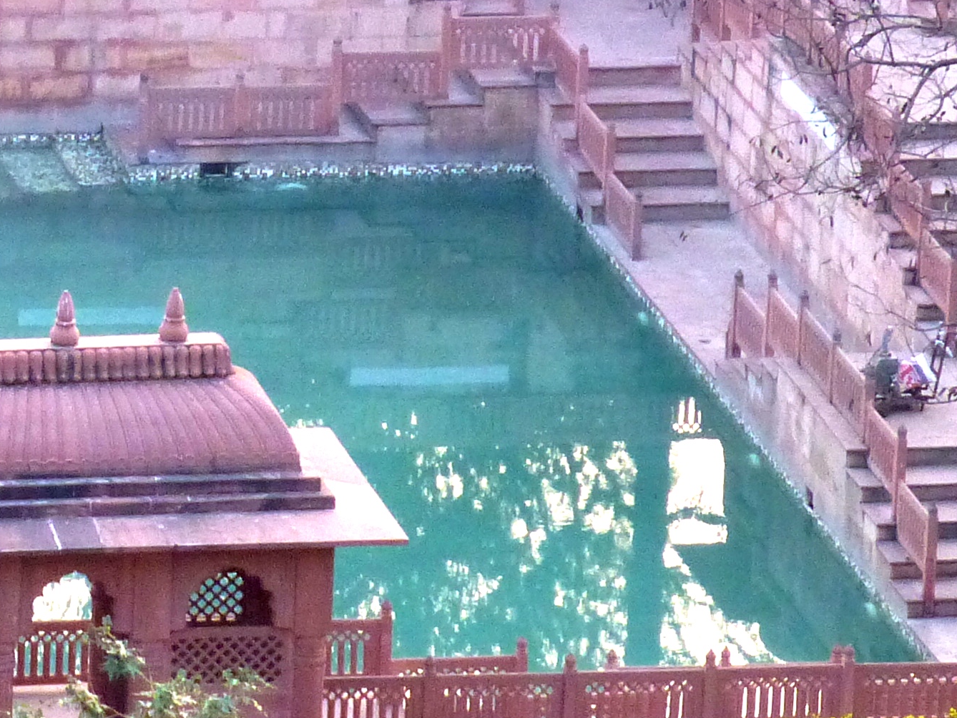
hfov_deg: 4.2
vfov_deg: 3.2
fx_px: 12941
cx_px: -157
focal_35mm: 468
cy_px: -16
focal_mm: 25.9
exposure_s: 1/50
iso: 400
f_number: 5.4
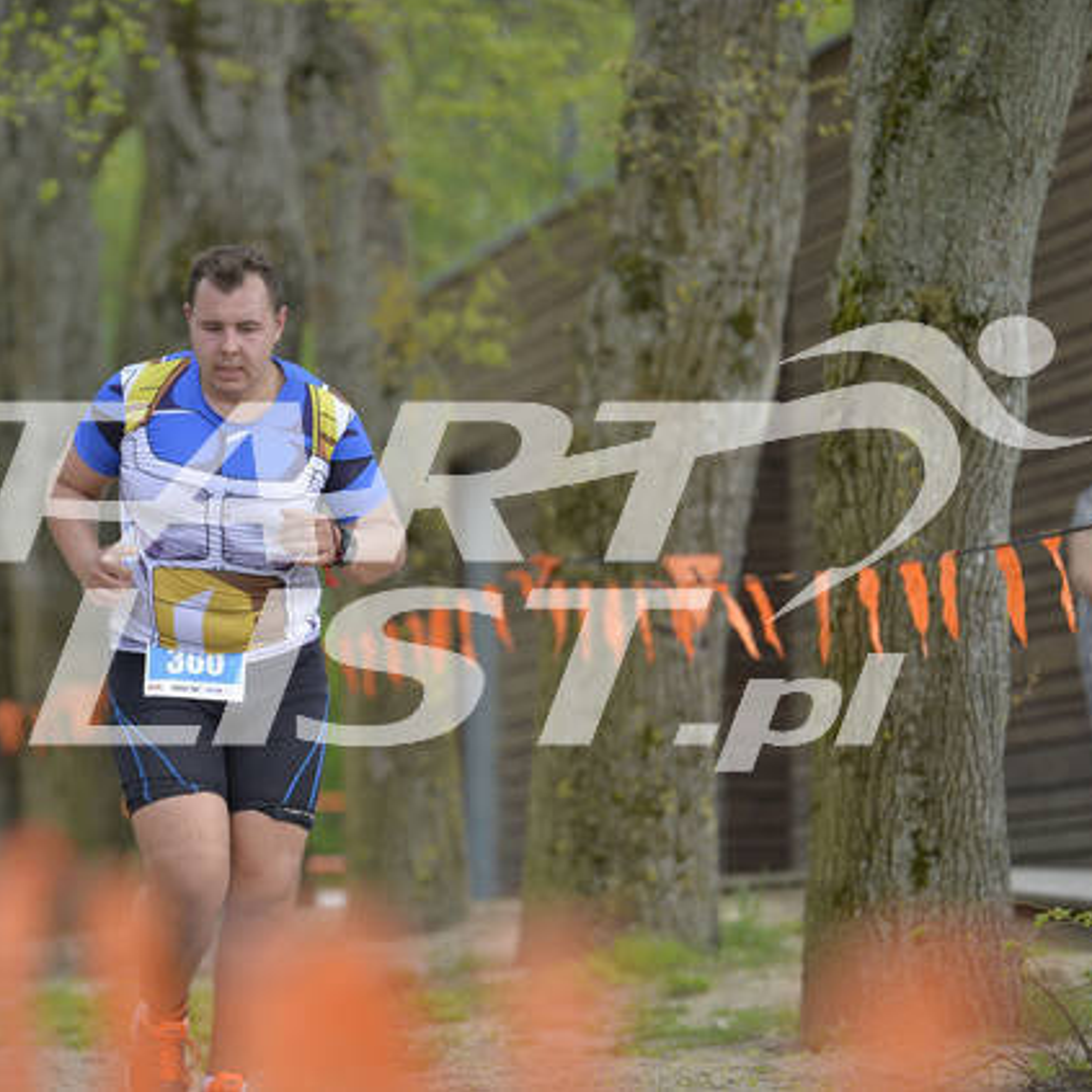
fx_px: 9172
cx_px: 408
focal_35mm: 257
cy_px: 543
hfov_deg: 6.8
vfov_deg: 6.8
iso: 400
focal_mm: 200
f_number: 4
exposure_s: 1/1000
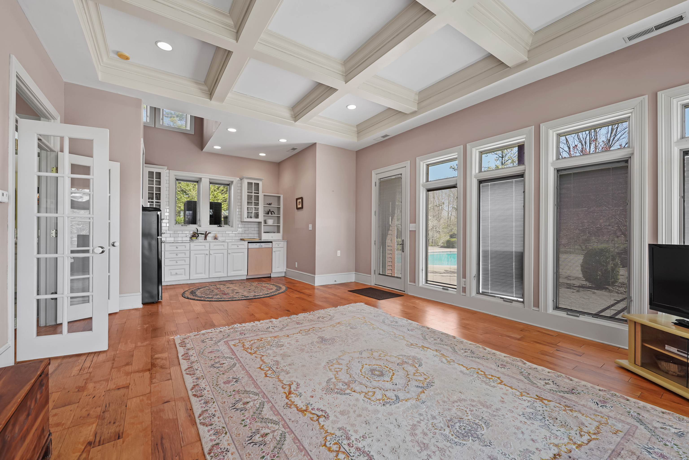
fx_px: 268
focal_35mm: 14
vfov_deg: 81.2
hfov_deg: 104.3
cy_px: 230
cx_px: 344
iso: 160
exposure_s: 1/10
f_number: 5
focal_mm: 14
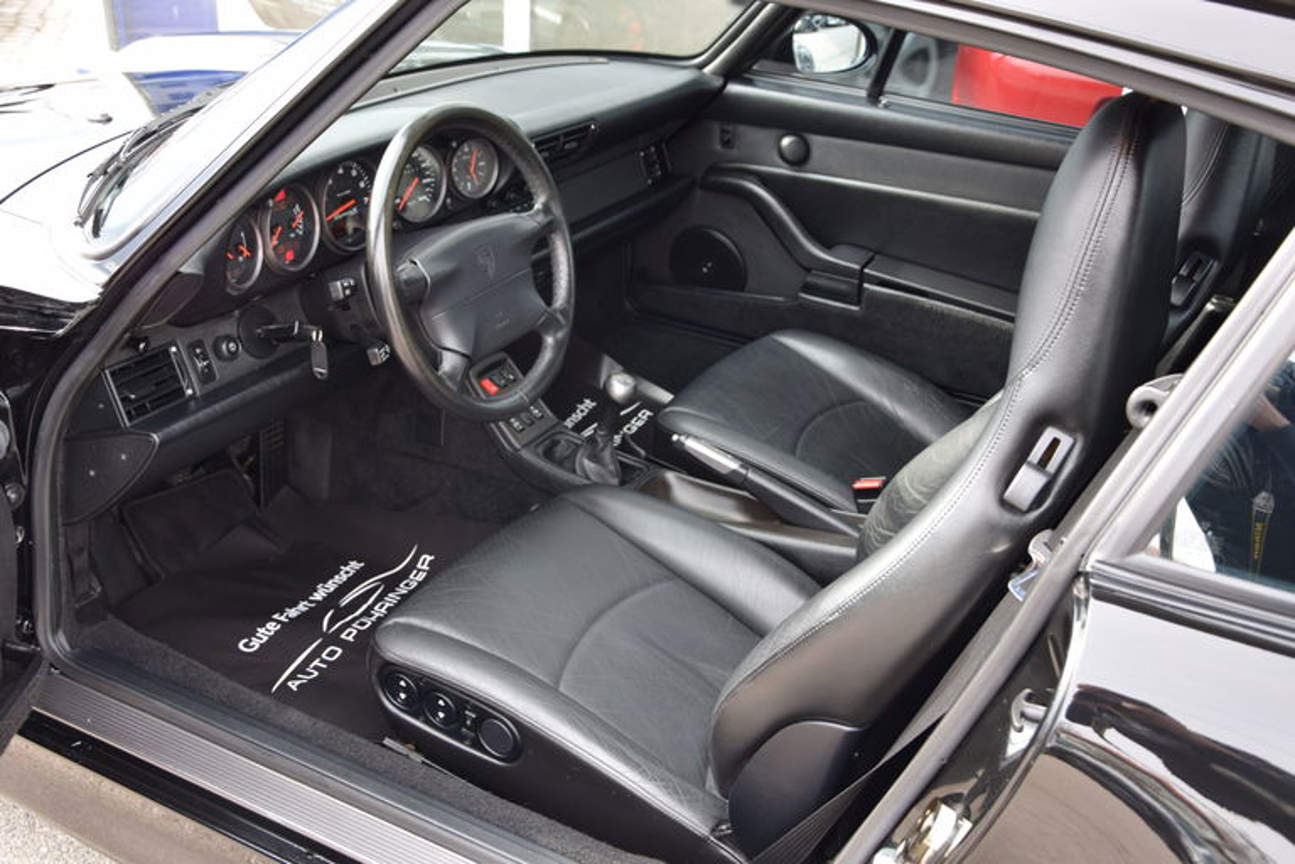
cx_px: 648
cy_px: 432
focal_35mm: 38
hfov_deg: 51.3
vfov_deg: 35.5
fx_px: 1349
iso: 400
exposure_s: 1/100
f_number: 5
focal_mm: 25
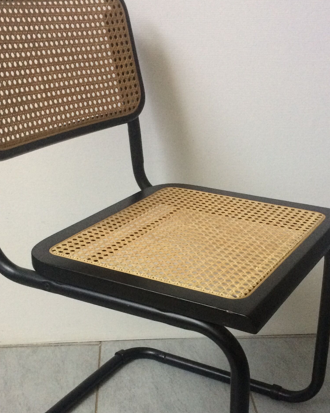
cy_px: 264
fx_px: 598
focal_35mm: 49
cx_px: 167
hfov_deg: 30.8
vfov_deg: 37.8
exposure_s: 1/33
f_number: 2.2
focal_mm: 4.15
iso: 320
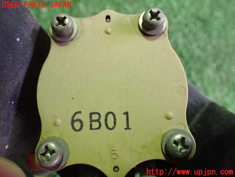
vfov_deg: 46.8
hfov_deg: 60.0
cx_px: 118
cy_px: 88
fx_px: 204
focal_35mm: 30
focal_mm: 5.4
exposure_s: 1/60
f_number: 2.3
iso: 800
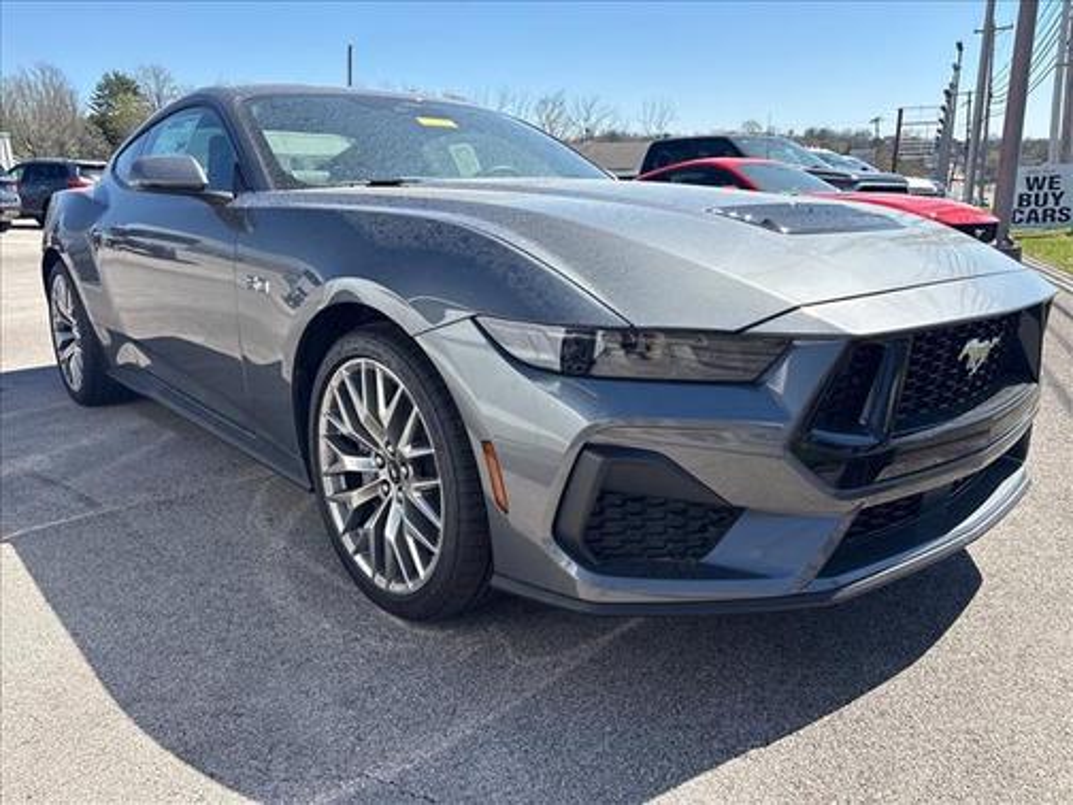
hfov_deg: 67.3
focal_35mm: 26
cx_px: 536
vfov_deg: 53.1
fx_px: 806
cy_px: 402
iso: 50
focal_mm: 5.96
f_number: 1.6
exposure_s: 1/1901
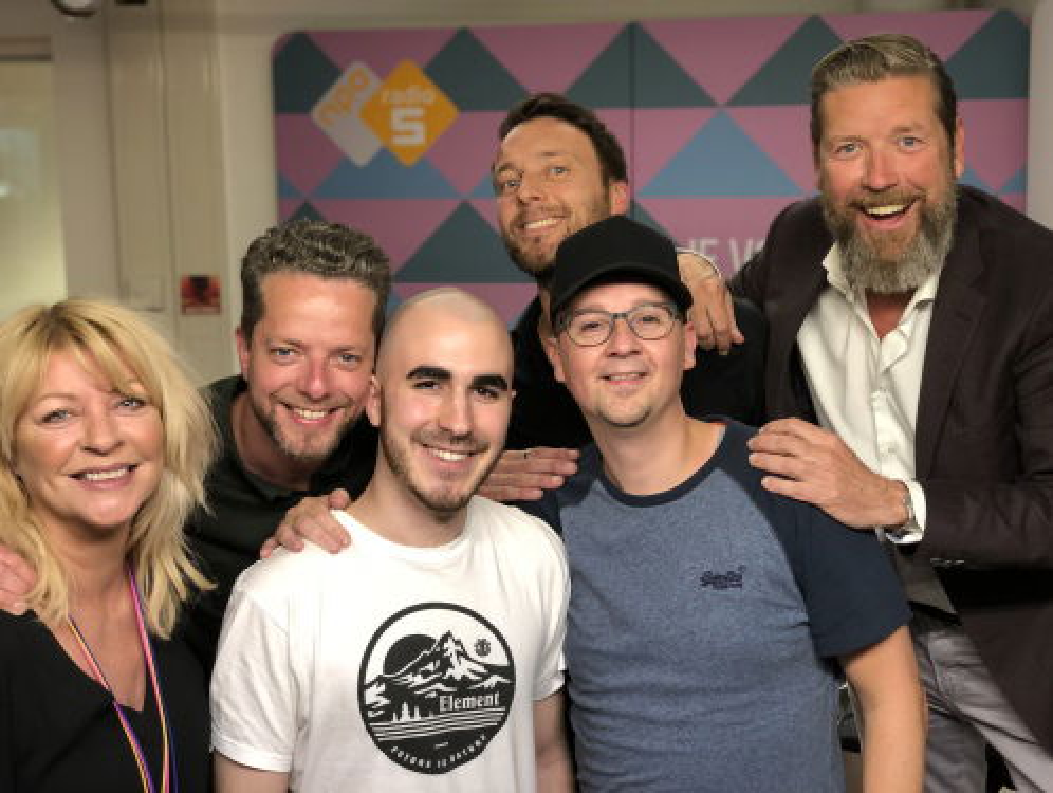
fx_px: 1584
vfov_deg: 28.1
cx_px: 526
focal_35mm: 52
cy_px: 396
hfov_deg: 36.8
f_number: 2.4
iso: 100
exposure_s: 1/33
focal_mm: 6
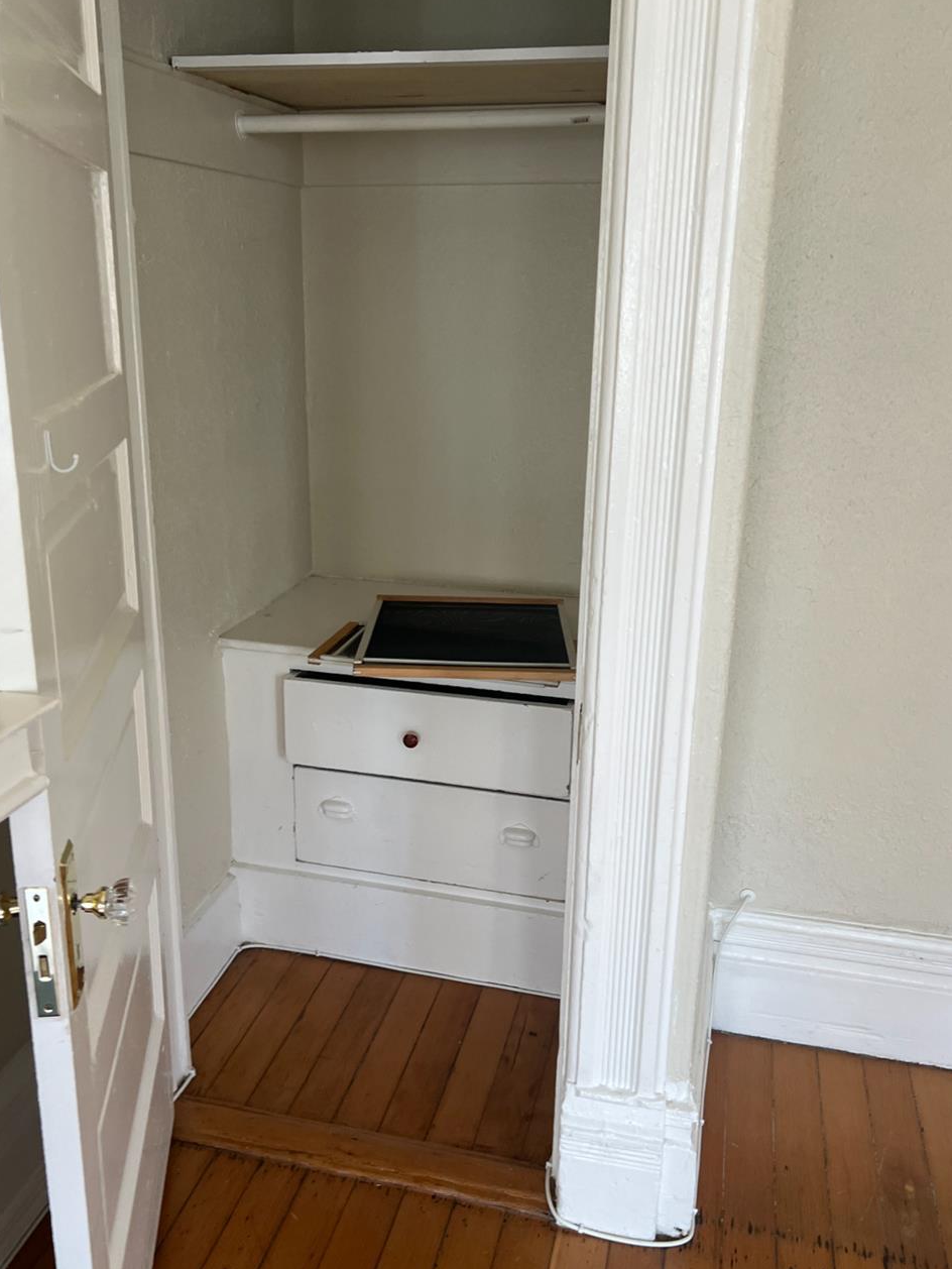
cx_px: 434
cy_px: 631
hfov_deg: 45.4
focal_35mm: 31
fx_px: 1136
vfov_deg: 58.3
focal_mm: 5.7
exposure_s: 1/121
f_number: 1.5
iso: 100
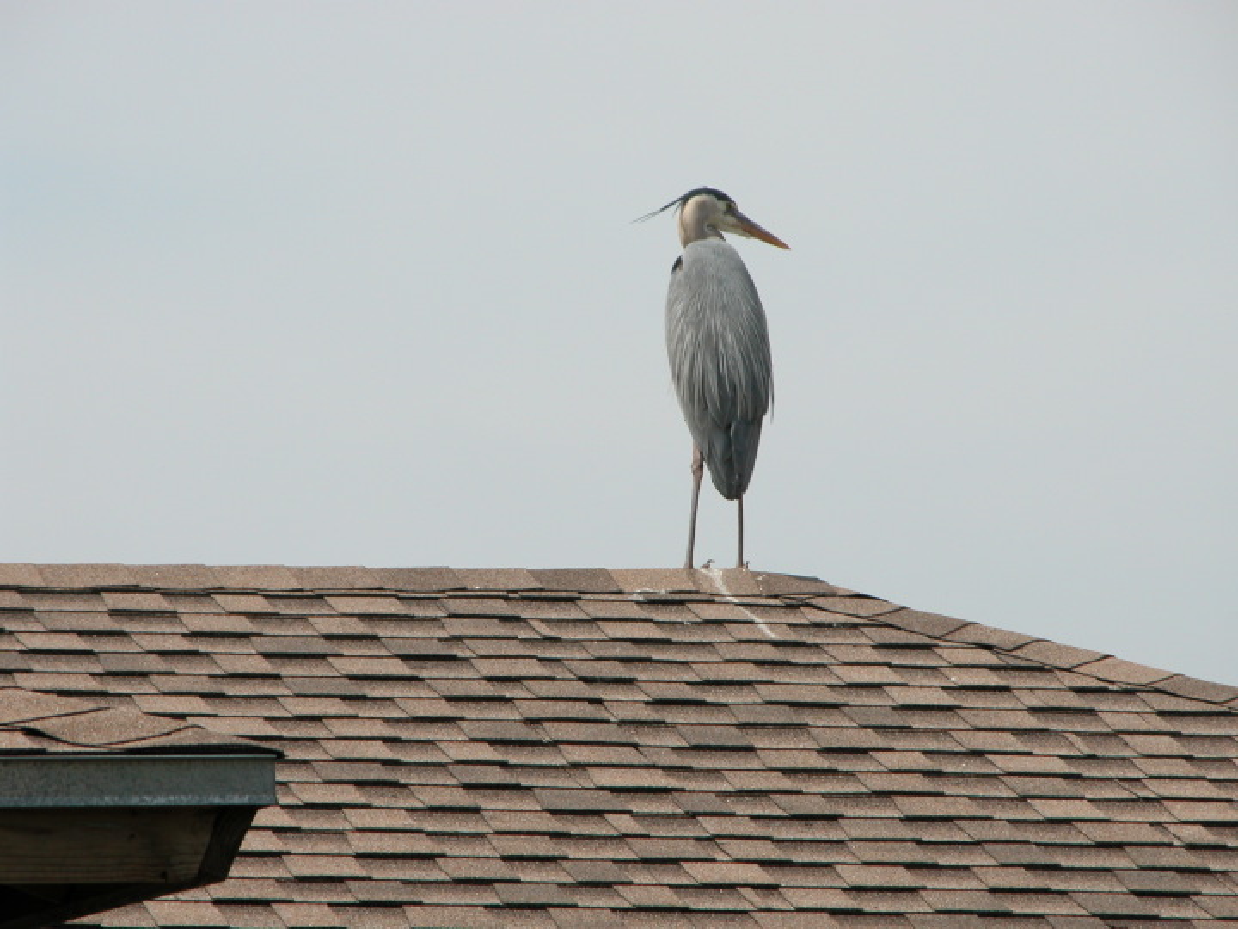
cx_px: 619
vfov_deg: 5.3
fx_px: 10014
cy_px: 464
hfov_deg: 7.1
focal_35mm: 280
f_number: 6.6
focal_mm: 71.2
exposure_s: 1/472
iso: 100
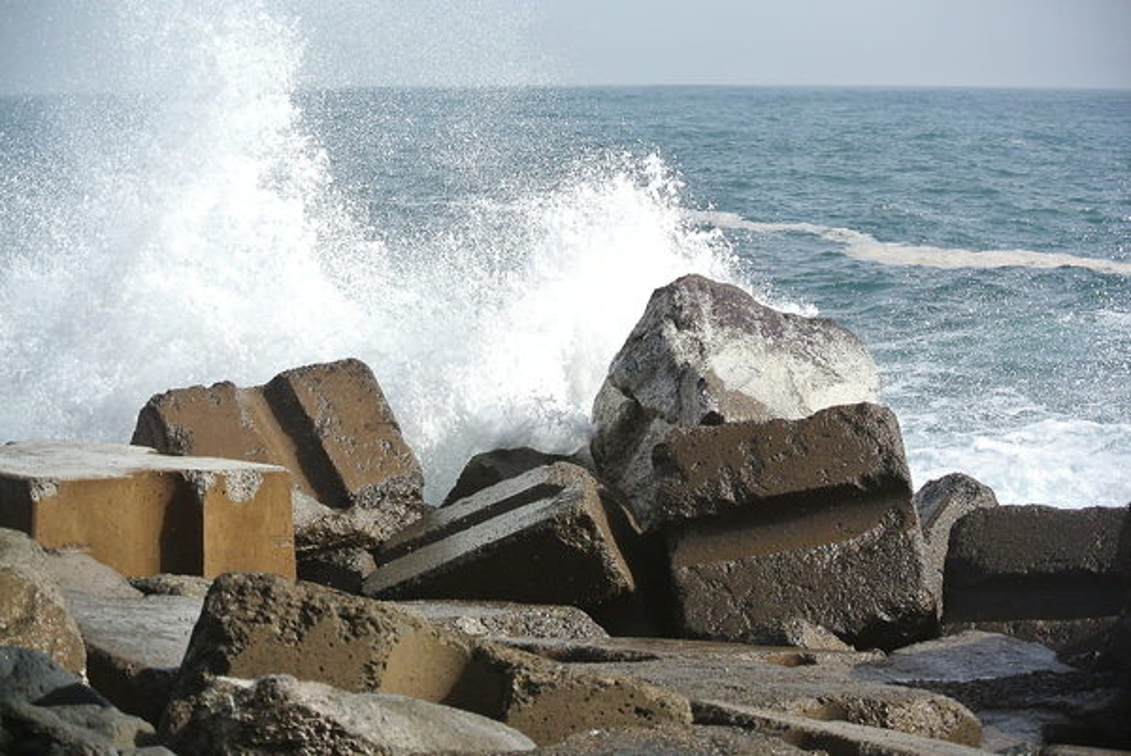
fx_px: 2547
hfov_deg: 25.0
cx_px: 566
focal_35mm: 81
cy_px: 378
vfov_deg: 16.9
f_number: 3.8
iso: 450
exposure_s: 1/4000
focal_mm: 30
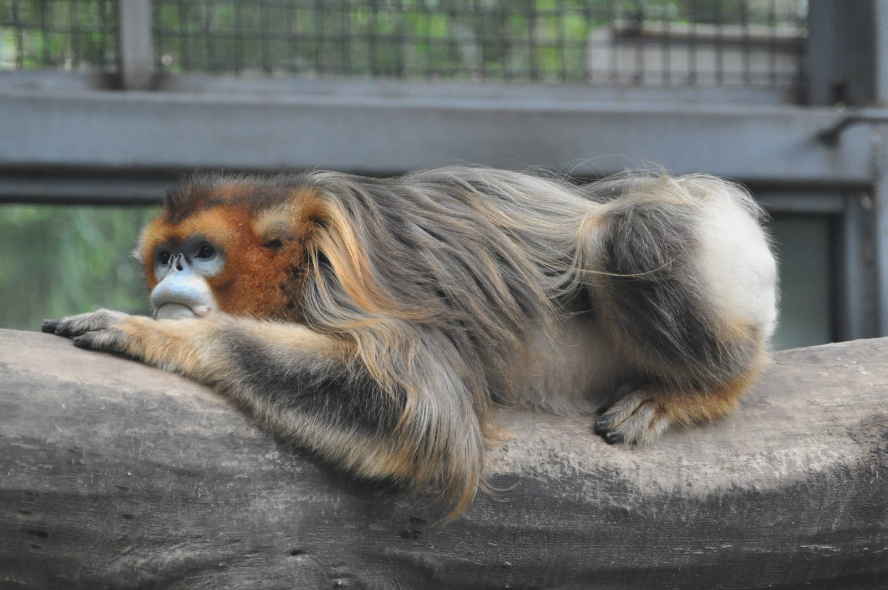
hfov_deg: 6.0
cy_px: 295
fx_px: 8500
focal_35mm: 345
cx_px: 444
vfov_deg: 4.0
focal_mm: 230
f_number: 5.3
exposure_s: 1/100
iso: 1600
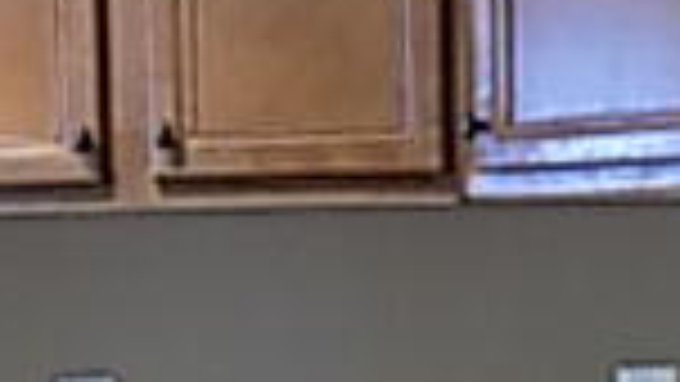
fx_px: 1912
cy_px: 472
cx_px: 234
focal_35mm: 106
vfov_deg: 11.2
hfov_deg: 20.1
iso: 400
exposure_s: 1/6
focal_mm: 4
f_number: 3.1
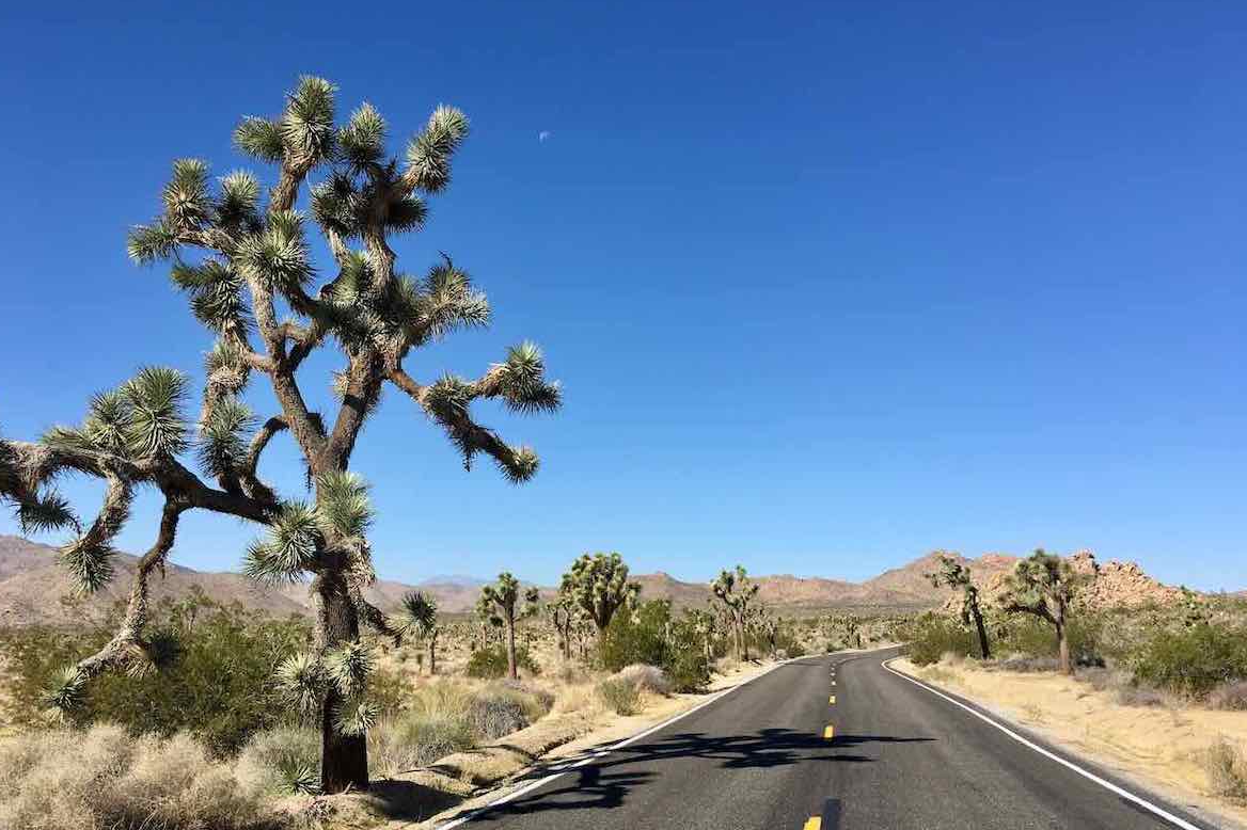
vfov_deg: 42.3
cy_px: 457
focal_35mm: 31
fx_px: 1073
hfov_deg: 60.3
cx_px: 615
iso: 25
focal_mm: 4.15
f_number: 2.2
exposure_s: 1/1923
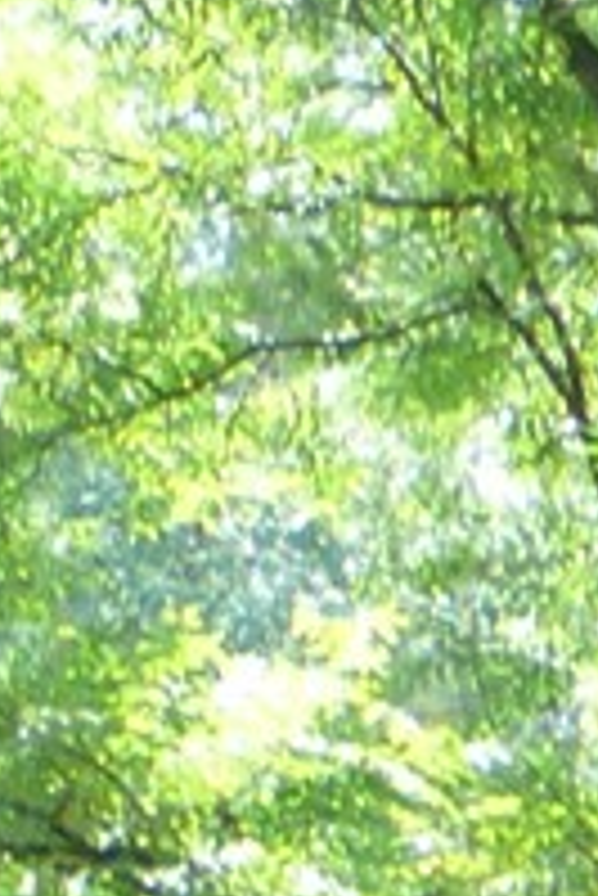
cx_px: 1727
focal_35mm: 380
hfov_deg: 3.5
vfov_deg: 5.3
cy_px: 1585
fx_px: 9451
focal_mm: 10.5
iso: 80
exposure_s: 1/40
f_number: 3.7
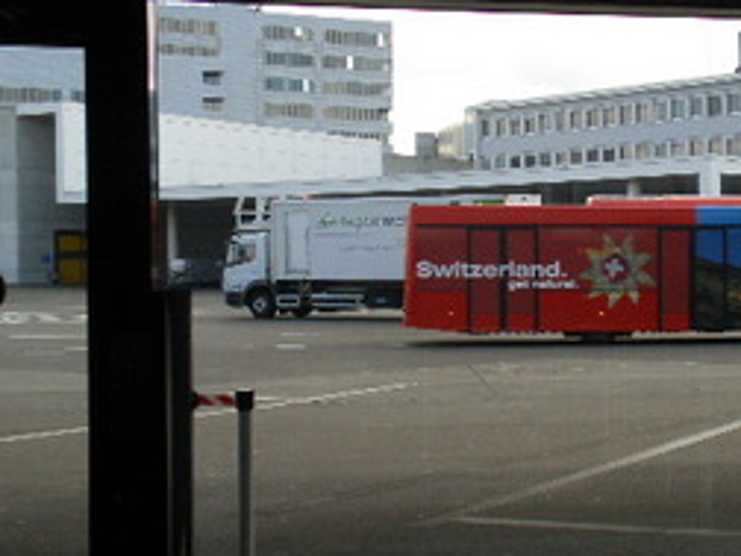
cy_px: 269
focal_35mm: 66
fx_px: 1413
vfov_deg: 22.3
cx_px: 654
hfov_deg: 28.4
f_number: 3.5
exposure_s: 1/250
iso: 64
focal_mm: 6.6
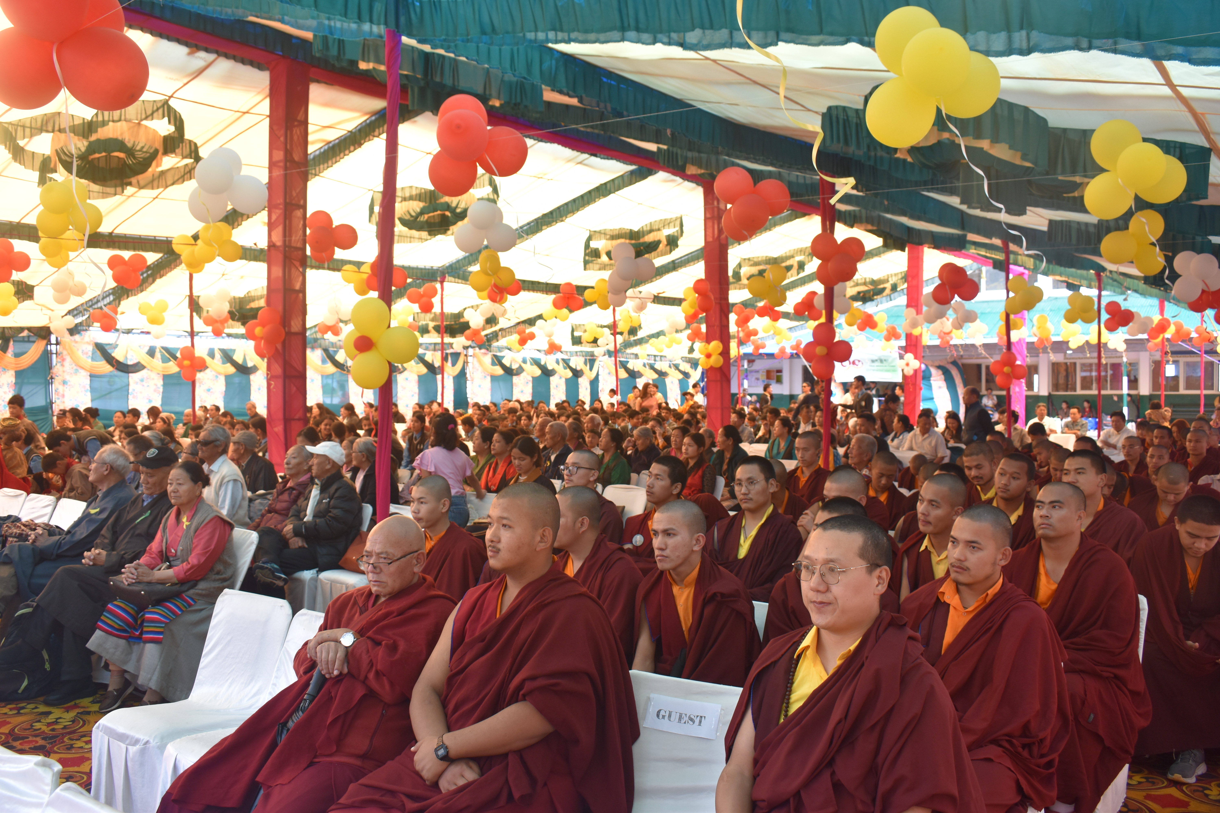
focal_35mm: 30
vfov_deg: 43.6
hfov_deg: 61.9
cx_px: 610
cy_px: 406
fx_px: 1017
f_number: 5
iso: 400
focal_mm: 20
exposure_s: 1/60
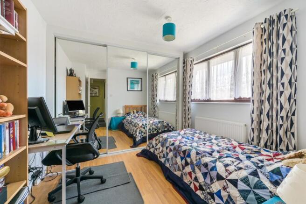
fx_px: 123
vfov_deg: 79.2
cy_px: 102
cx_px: 153
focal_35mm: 14
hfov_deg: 102.3
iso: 400
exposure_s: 1/3
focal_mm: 14.5
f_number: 16
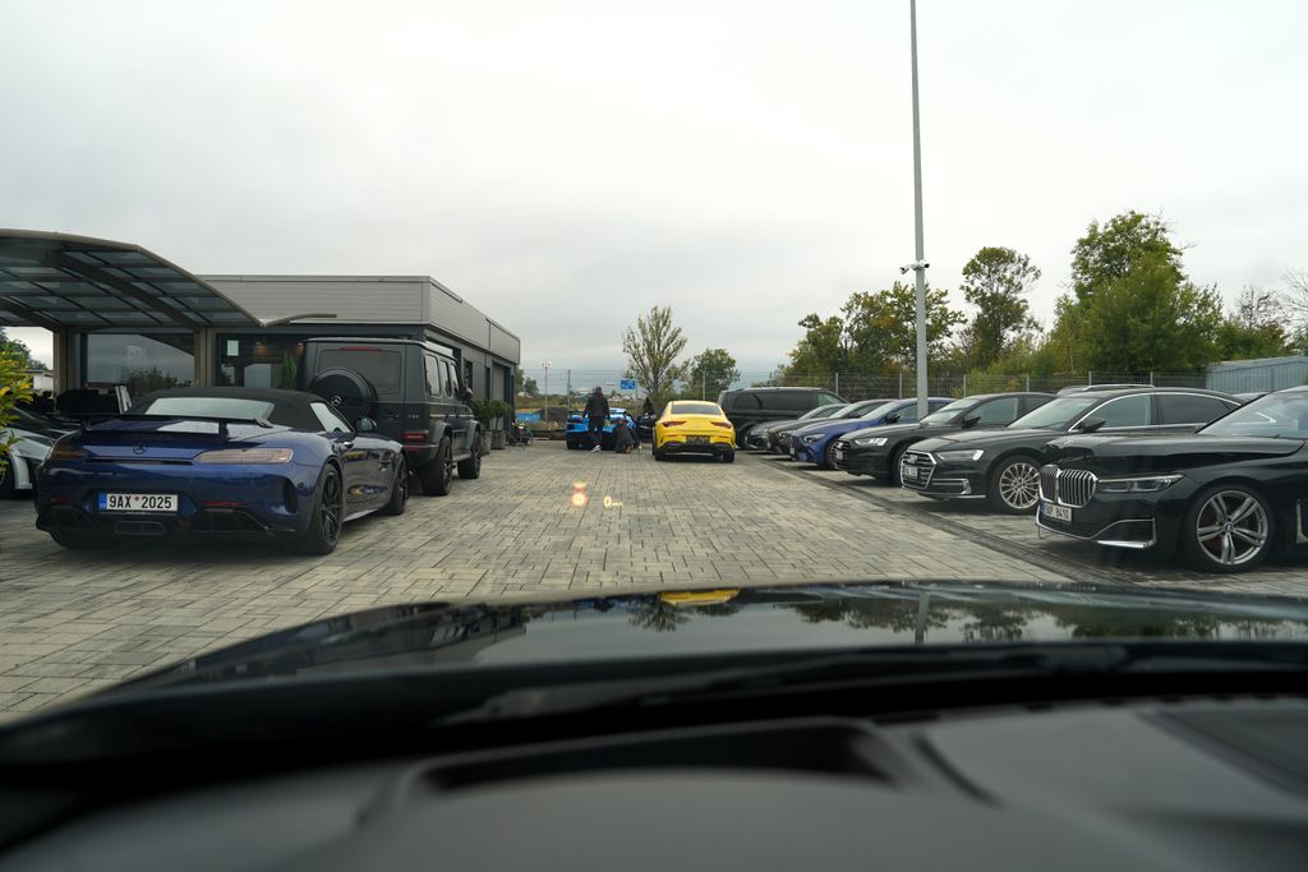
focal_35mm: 24
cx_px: 654
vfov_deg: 53.1
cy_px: 436
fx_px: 872
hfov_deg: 73.7
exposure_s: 1/200
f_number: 4.5
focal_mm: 24
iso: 100
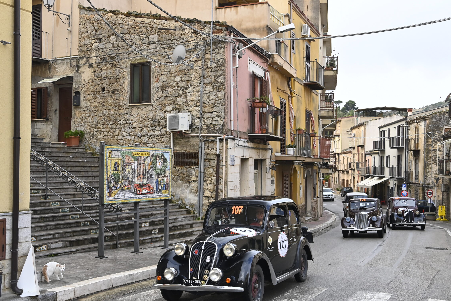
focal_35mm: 43
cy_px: 160
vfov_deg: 31.2
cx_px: 231
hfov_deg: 45.4
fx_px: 539
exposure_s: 1/500
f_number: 7.1
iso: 2000
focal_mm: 38
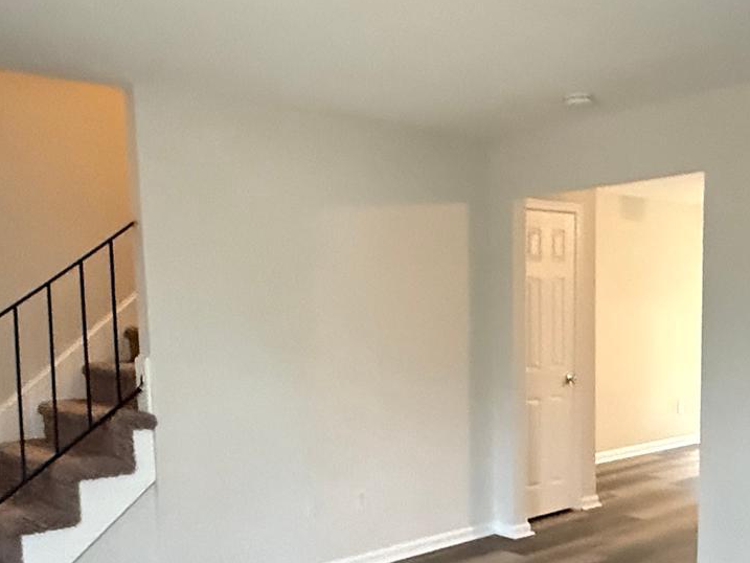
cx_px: 400
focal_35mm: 40
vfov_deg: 35.3
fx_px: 867
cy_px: 413
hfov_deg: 46.8
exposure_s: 1/60
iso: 1250
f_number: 2.2
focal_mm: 2.22
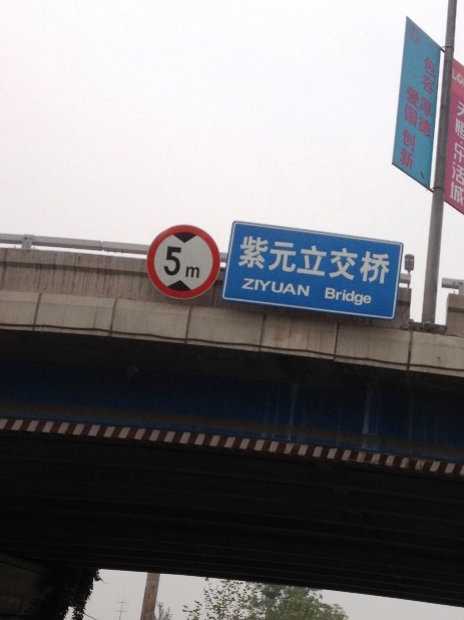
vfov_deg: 32.8
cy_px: 435
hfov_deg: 24.9
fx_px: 1037
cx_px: 360
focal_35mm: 58
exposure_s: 1/1972
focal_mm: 4.28
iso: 64
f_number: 2.4
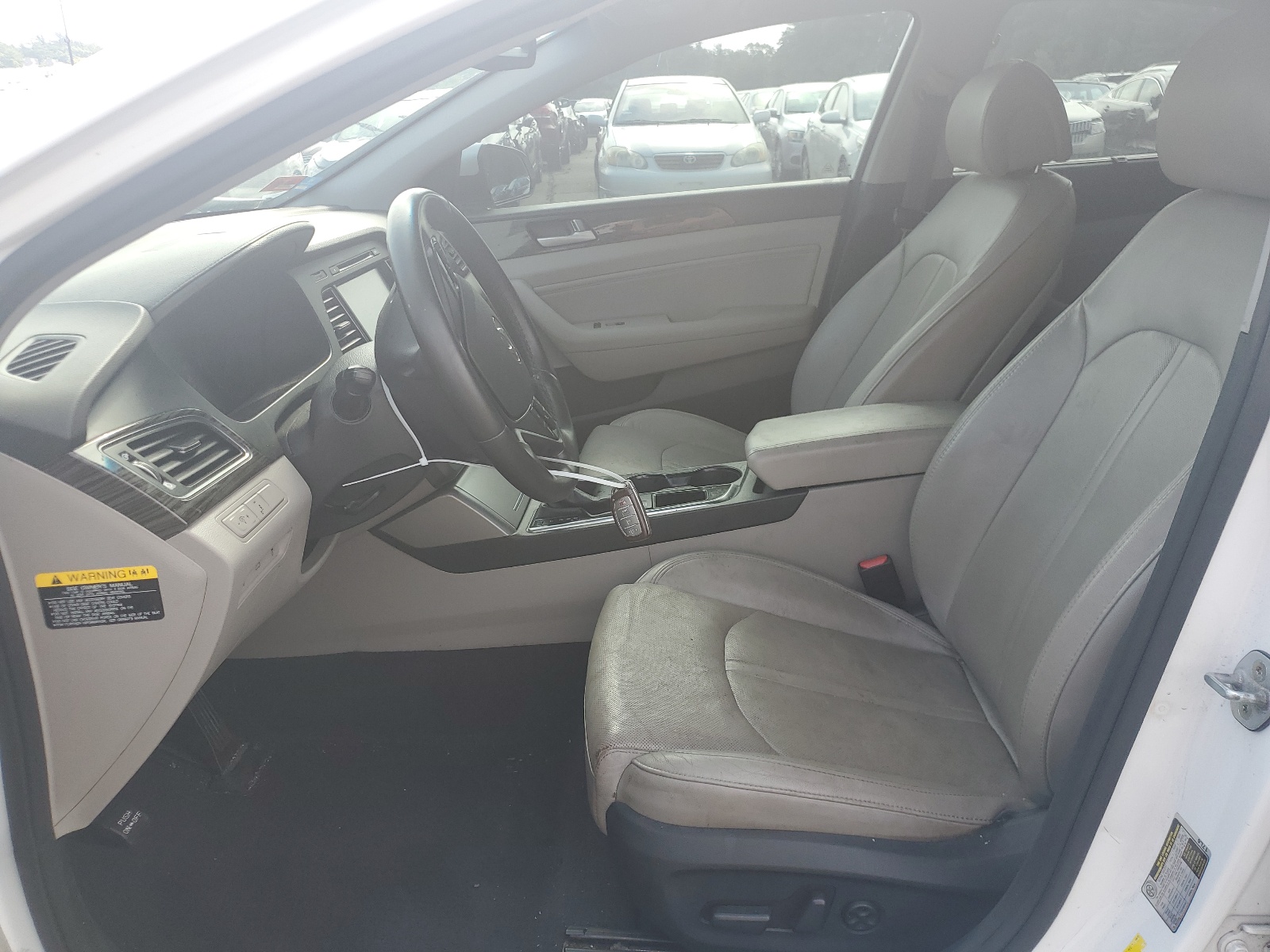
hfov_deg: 67.3
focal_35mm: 26
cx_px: 635
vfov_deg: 53.1
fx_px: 954
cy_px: 476
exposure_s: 1/588
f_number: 1.5
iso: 50
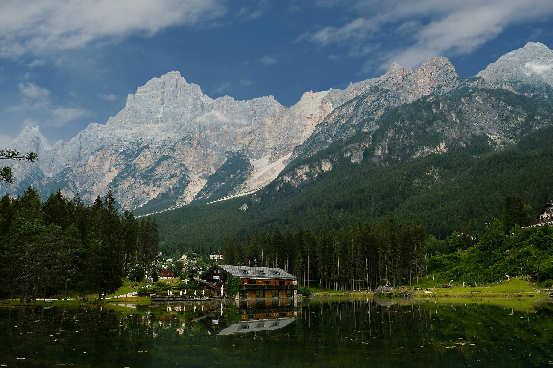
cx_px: 276
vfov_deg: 47.9
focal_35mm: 27
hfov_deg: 67.4
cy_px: 184
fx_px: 415
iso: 400
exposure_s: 1/200
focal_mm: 18
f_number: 8
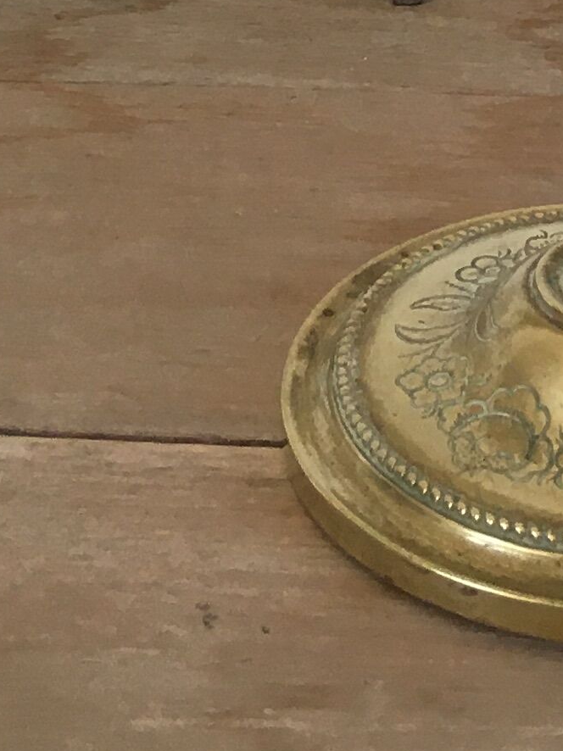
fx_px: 2864
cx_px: 417
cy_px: -838
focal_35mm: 132
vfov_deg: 12.7
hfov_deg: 11.2
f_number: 2.2
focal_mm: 4.15
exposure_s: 1/33
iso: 25
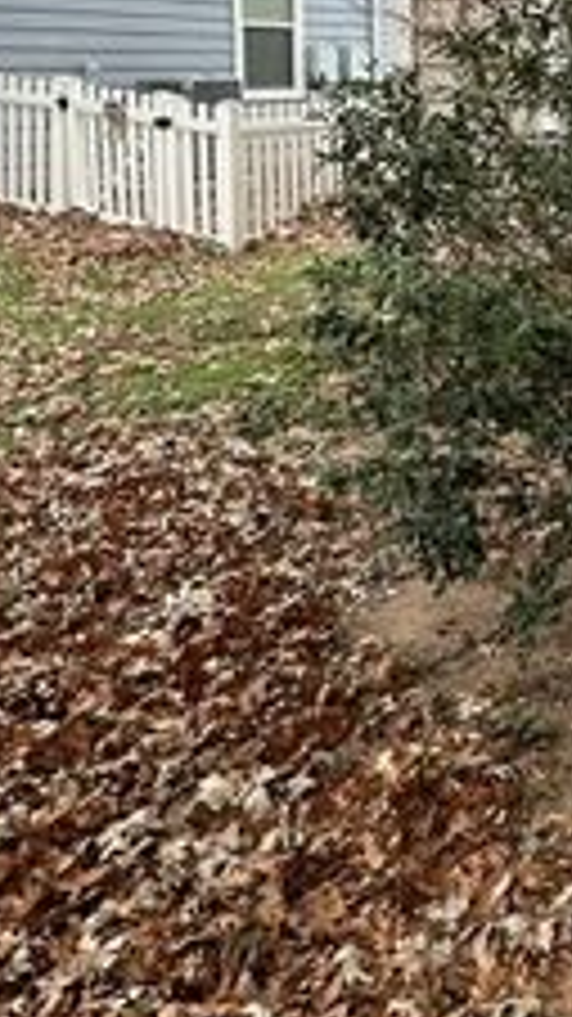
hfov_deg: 22.1
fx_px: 1214
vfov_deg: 42.4
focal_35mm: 45
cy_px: 137
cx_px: 851
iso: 100
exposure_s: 1/99
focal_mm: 2.22
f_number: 2.2
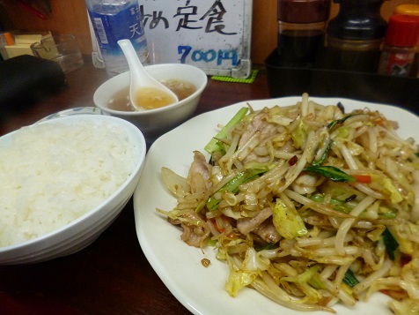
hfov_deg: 71.6
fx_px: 291
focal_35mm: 24
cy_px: 158
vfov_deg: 56.8
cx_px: 210
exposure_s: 1/30
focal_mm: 4.3
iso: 400
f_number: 2.5
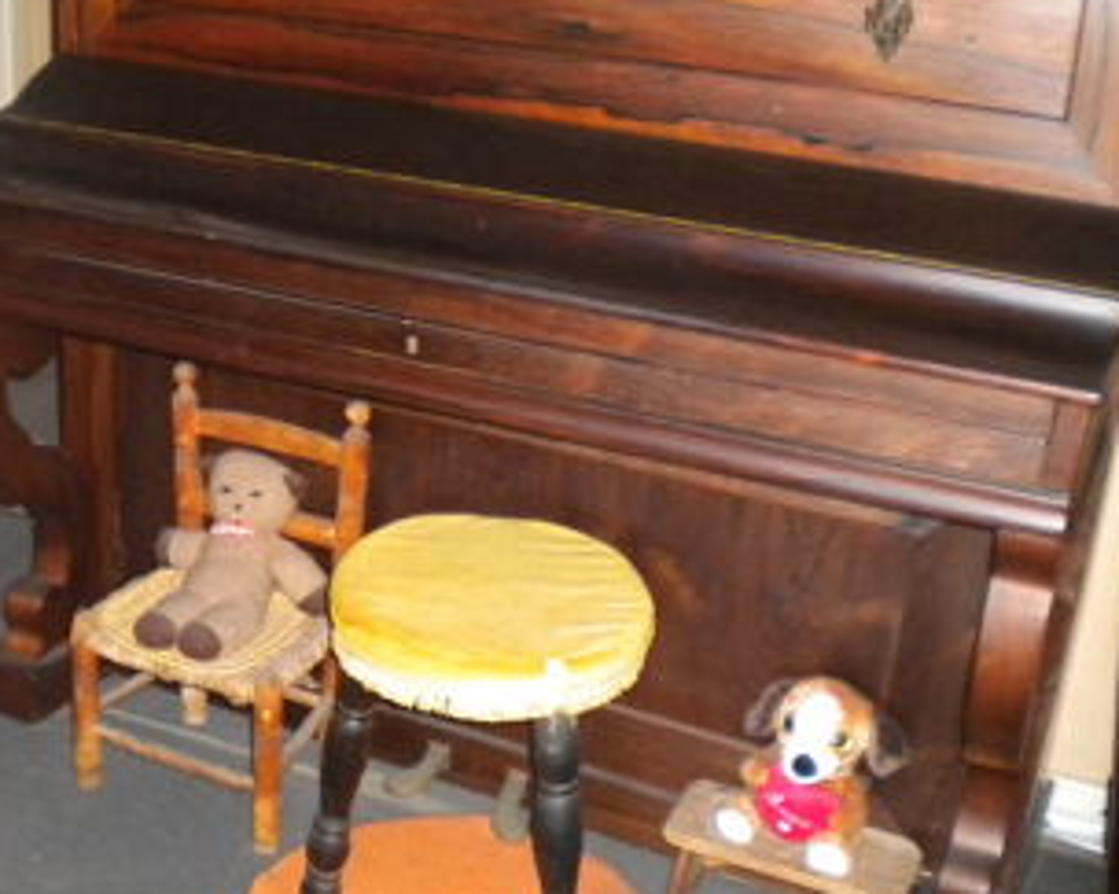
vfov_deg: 28.1
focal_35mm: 54
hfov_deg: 34.2
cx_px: 313
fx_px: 1788
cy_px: 430
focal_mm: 6.3
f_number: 3.1
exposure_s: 1/30
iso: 400
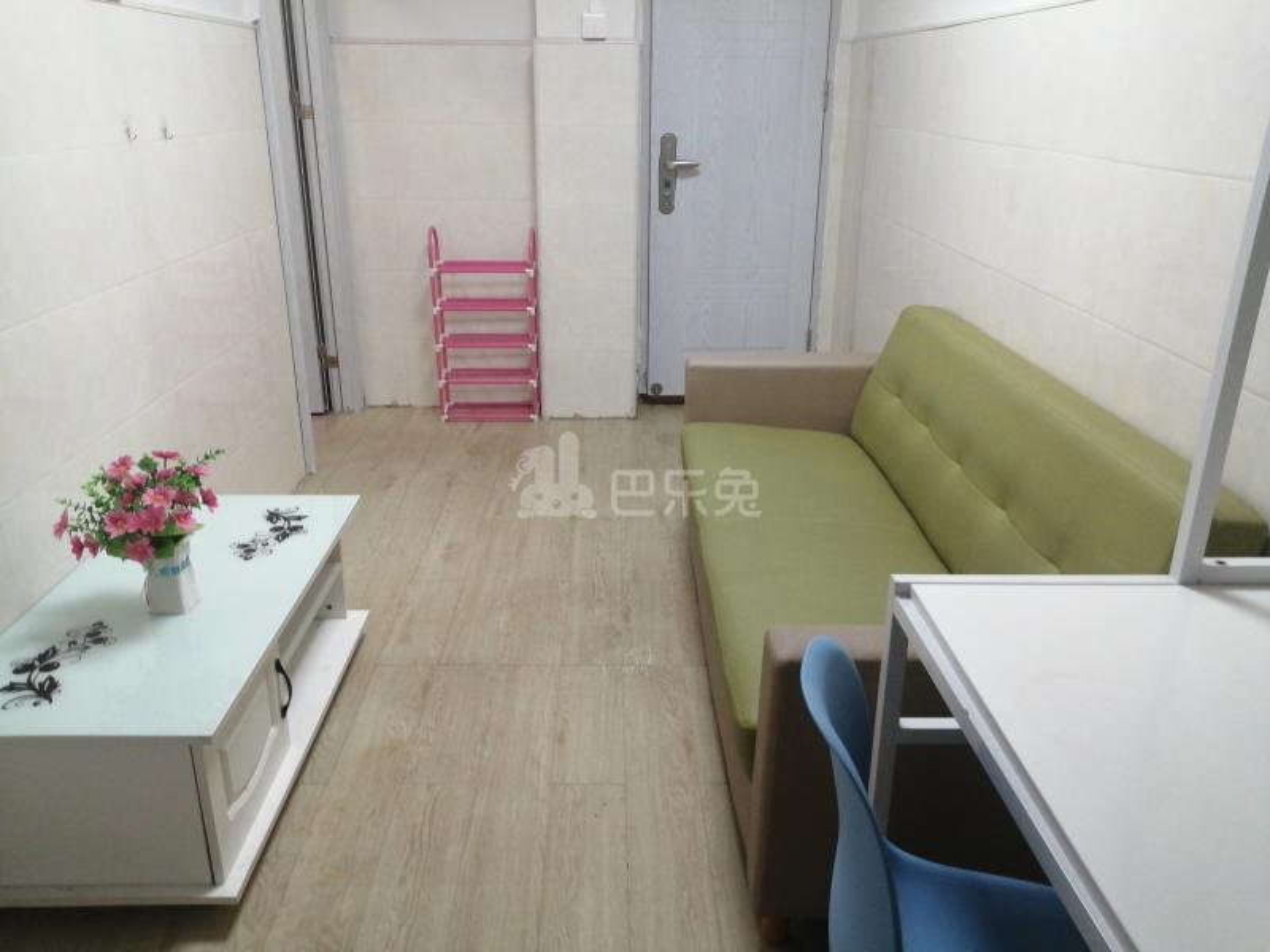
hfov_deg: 67.3
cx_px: 635
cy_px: 476
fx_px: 954
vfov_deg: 53.1
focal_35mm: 26
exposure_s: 1/33.3
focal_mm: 3.62
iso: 160
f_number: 1.8
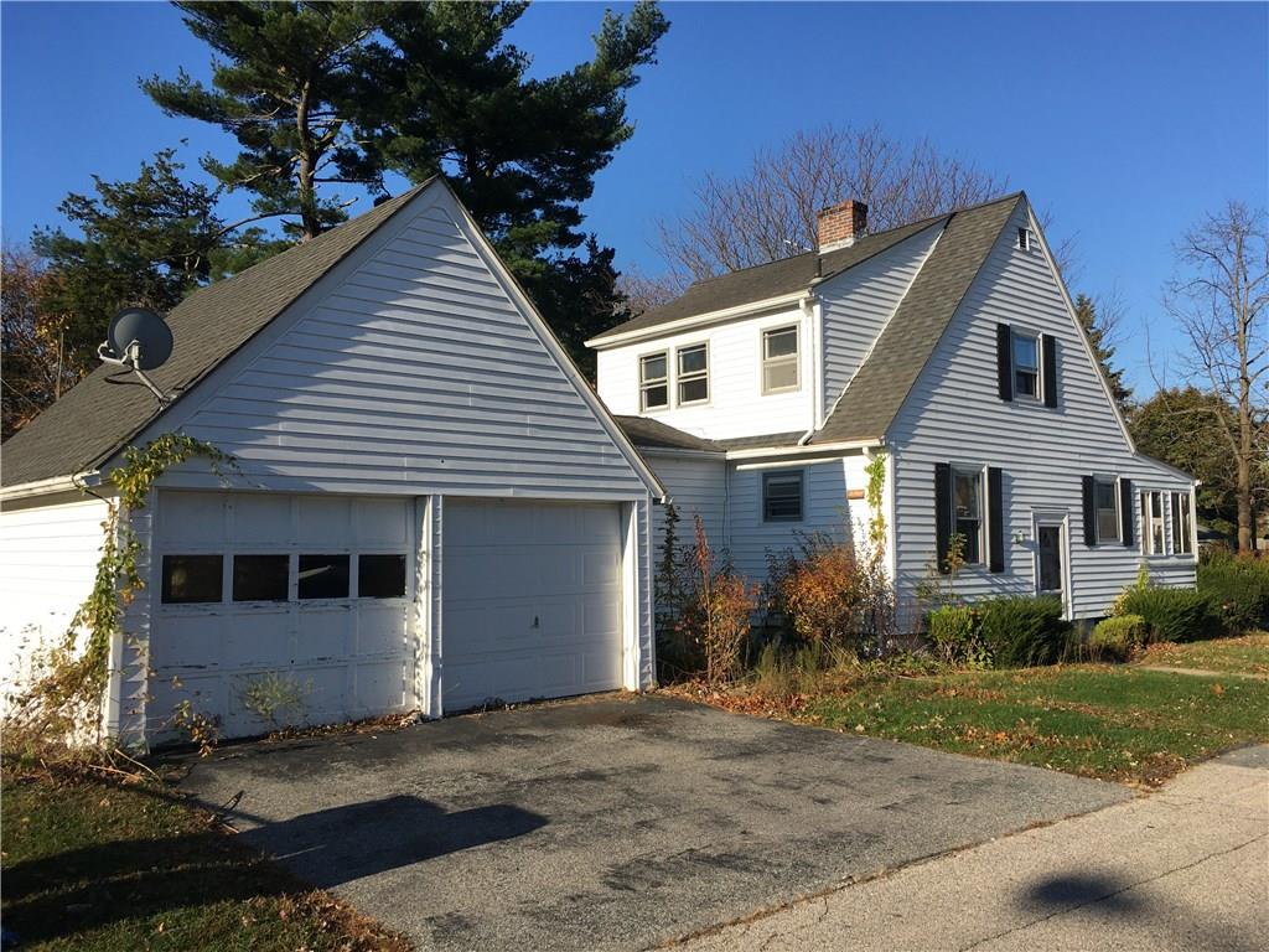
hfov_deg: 61.7
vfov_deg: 48.2
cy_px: 476
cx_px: 634
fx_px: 1063
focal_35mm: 29
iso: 25
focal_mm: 4.15
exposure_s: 1/1350
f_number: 2.2
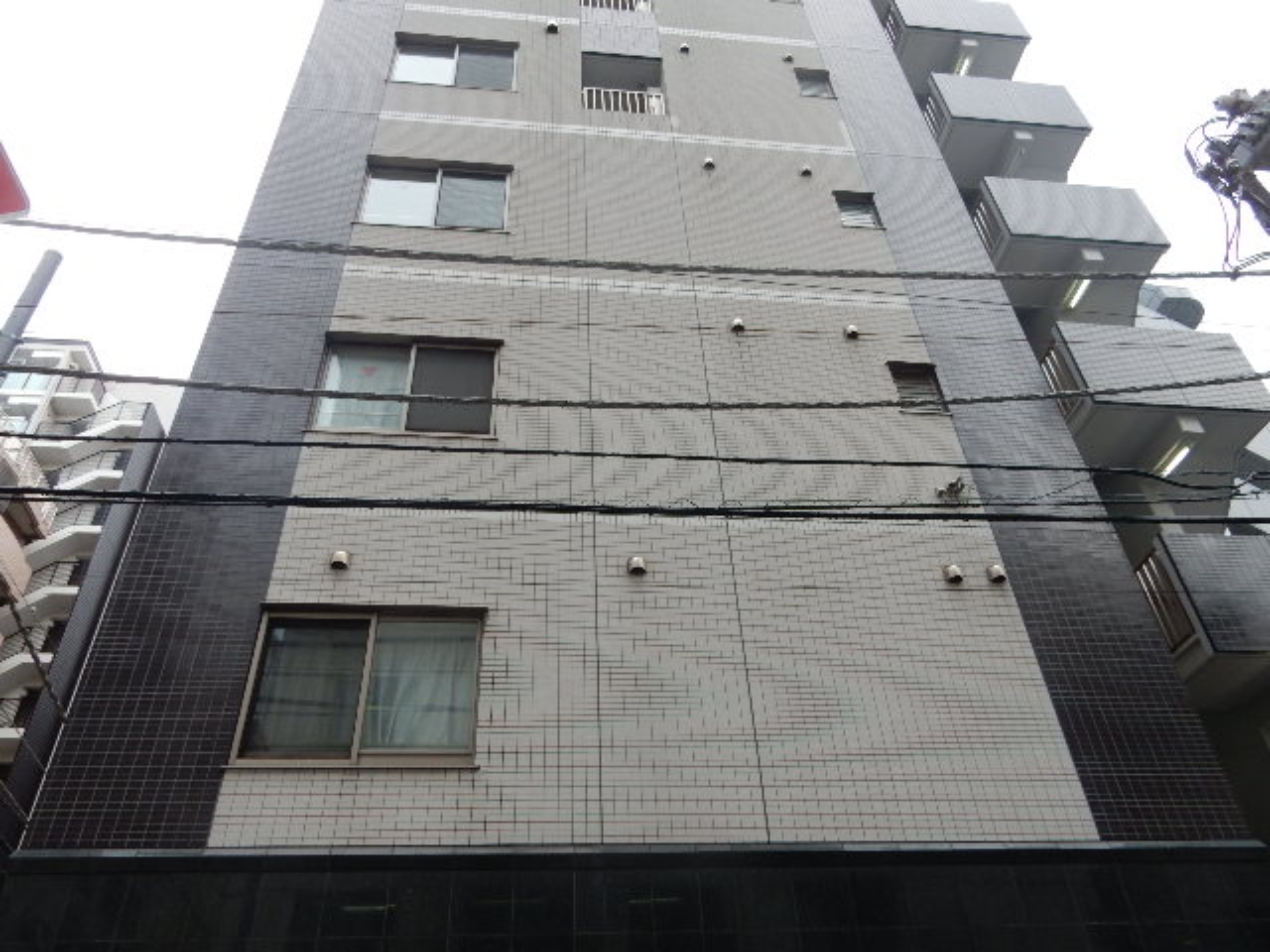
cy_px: 476
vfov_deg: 54.9
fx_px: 917
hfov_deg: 69.4
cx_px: 635
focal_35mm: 25
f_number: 3.7
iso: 125
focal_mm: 4.5
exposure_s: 1/100
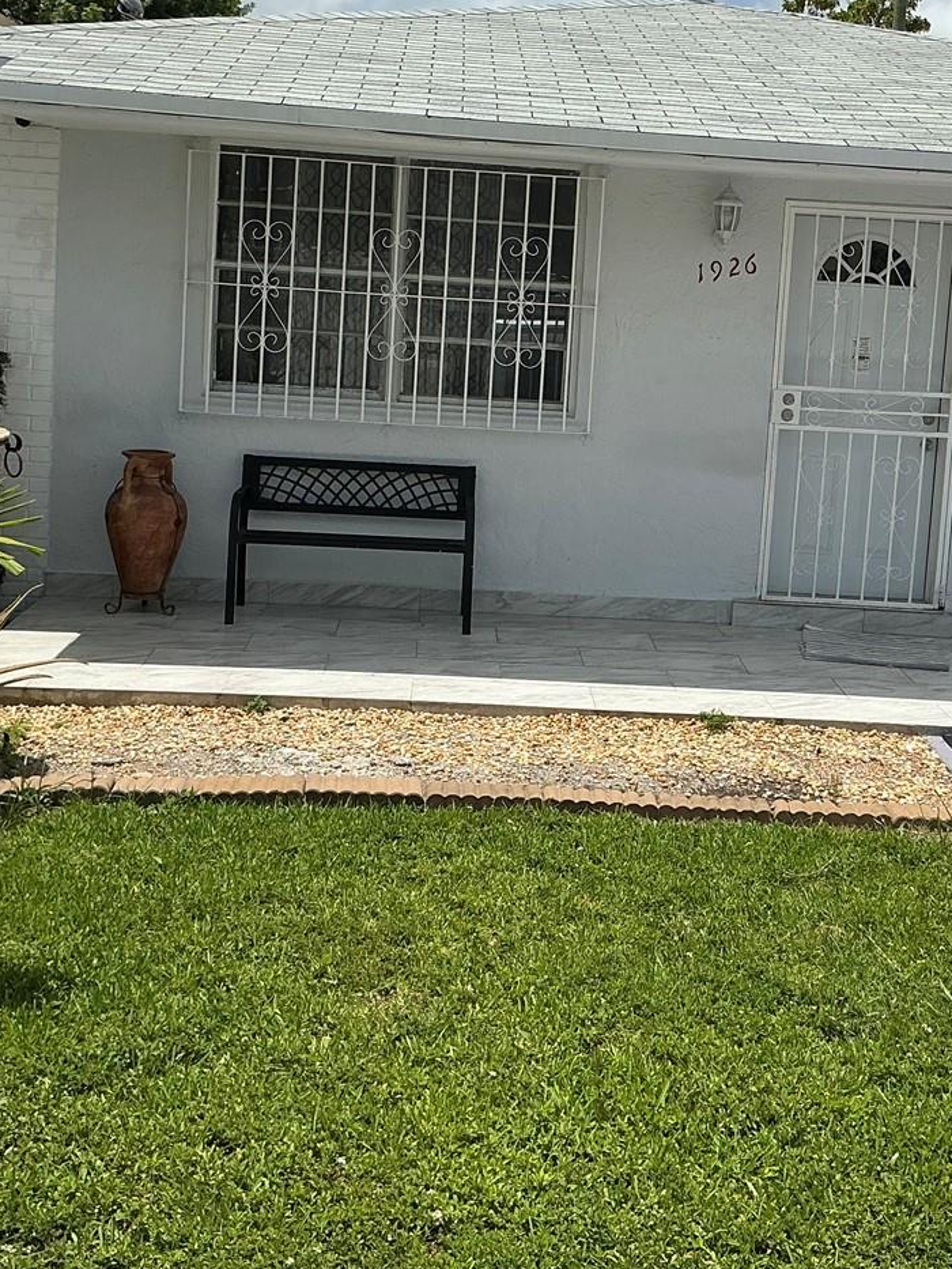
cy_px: 457
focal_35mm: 48
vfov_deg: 39.3
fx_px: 1760
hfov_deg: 30.2
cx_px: 581
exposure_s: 1/3322
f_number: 1.8
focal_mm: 3
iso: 25
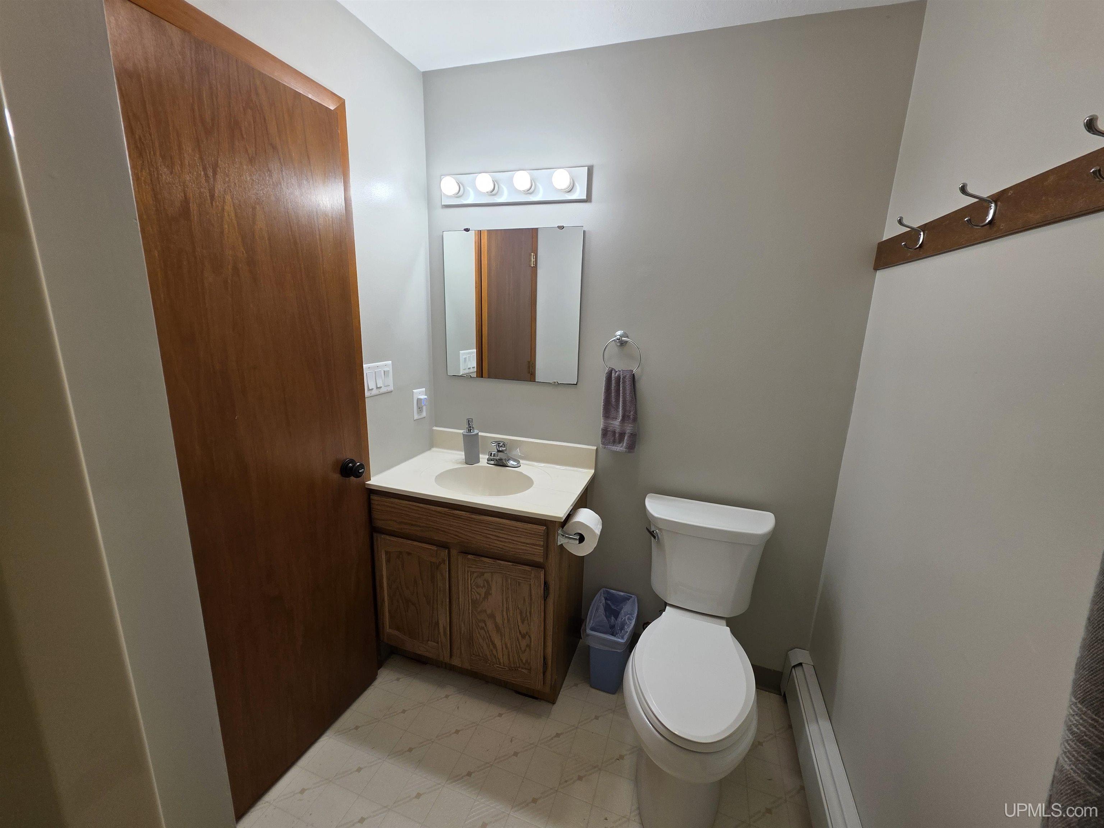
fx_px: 415
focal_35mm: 13
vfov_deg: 89.9
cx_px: 552
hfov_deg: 106.2
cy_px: 414
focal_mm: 2.2
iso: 80
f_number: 1.9
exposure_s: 1/120
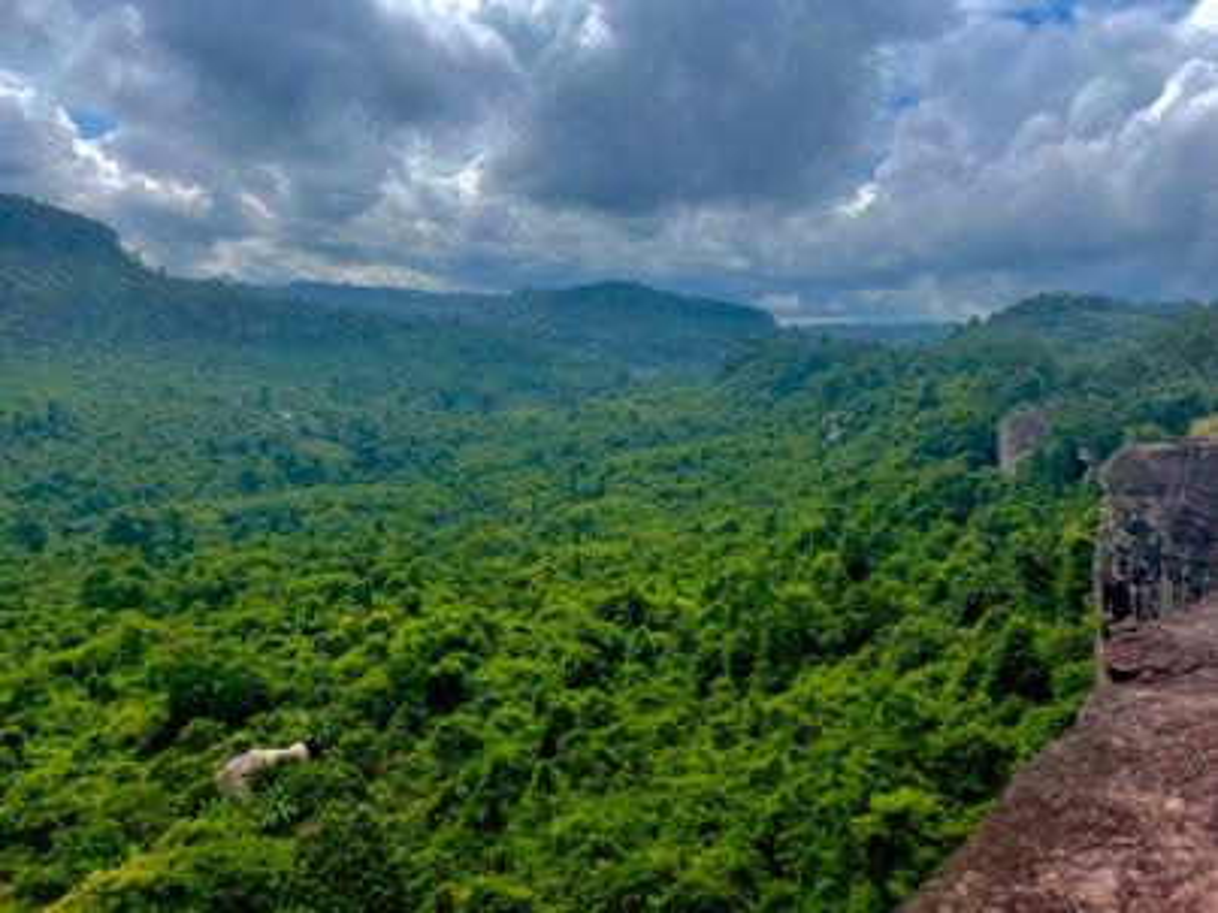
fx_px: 915
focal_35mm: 26
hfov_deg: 67.3
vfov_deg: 53.0
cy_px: 456
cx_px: 609
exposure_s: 1/4831
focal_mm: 4.2
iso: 32
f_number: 1.6
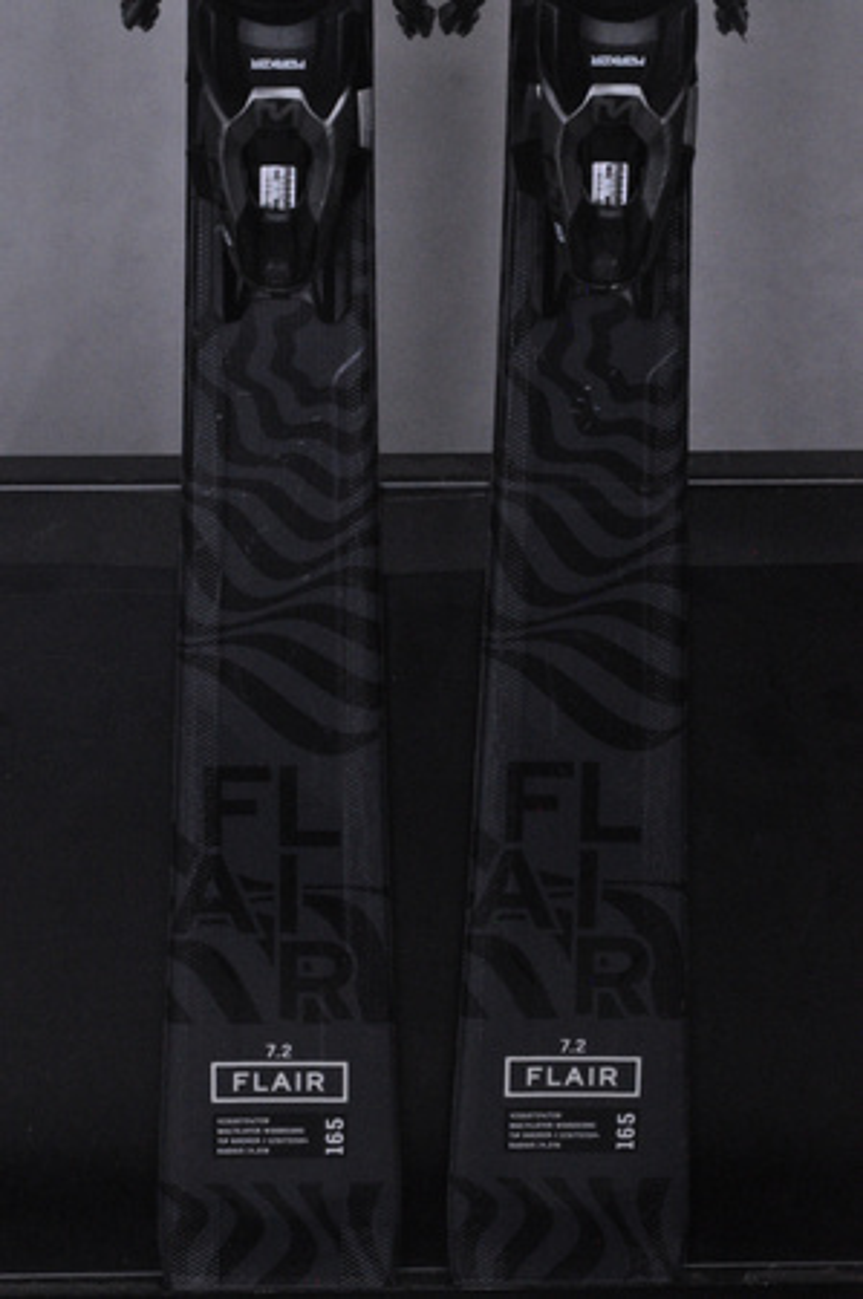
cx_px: 432
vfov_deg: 18.2
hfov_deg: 12.2
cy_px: 650
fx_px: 4054
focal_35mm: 112
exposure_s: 1/125
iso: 3200
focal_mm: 75
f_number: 11
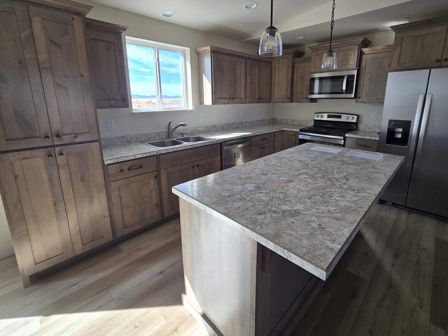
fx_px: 194
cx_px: 238
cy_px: 146
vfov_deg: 81.3
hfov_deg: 98.0
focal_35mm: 15
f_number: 2.2
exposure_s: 1/120
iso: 50
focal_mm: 2.2
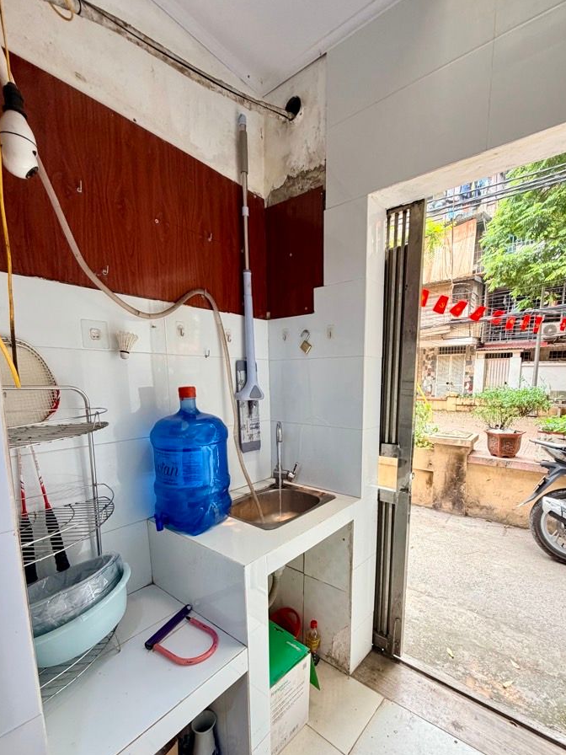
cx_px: 304
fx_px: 349
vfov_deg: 93.9
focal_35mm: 16
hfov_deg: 78.0
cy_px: 428
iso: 125
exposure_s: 1/121
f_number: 2.2
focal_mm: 2.22
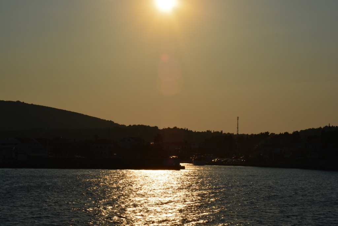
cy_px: 113
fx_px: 873
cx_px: 169
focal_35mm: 93
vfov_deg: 14.7
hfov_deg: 21.9
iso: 200
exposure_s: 1/1250
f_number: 13
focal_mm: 62
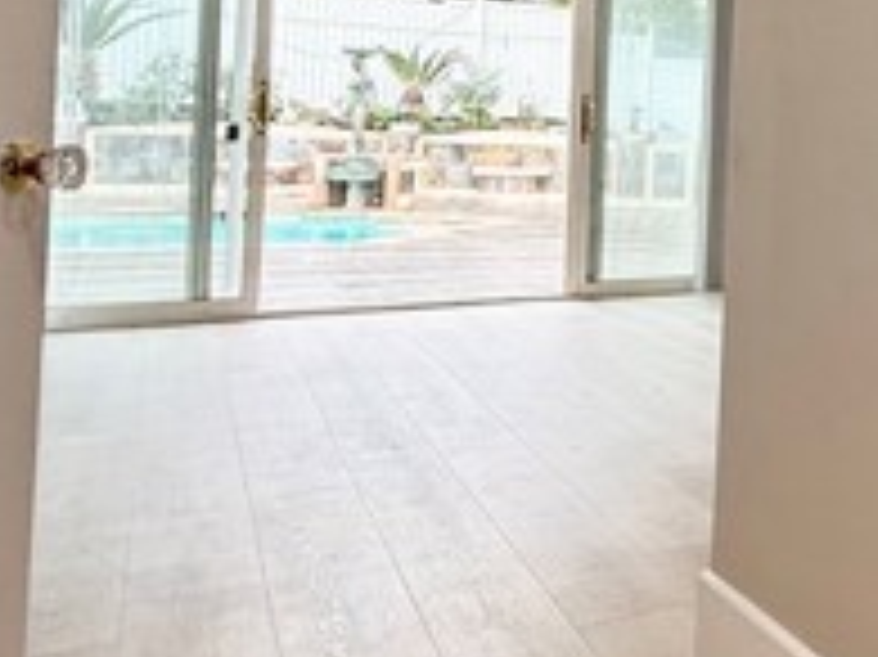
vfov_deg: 30.6
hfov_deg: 33.3
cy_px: 122
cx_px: 1067
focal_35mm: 46
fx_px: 1166
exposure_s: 1/120
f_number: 2.2
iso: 100
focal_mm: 2.22
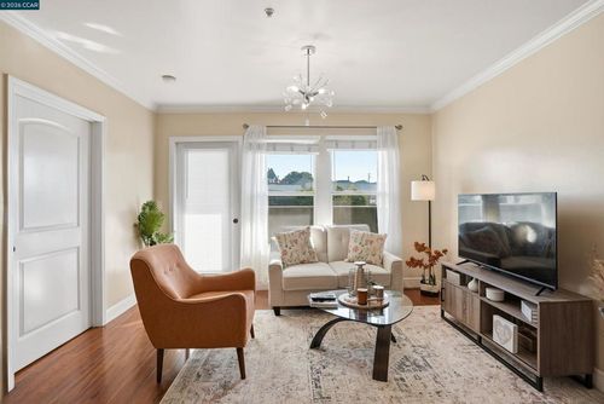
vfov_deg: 70.5
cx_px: 302
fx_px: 285
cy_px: 202
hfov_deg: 93.2
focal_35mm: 17
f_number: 8
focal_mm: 17
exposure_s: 1/800
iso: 320
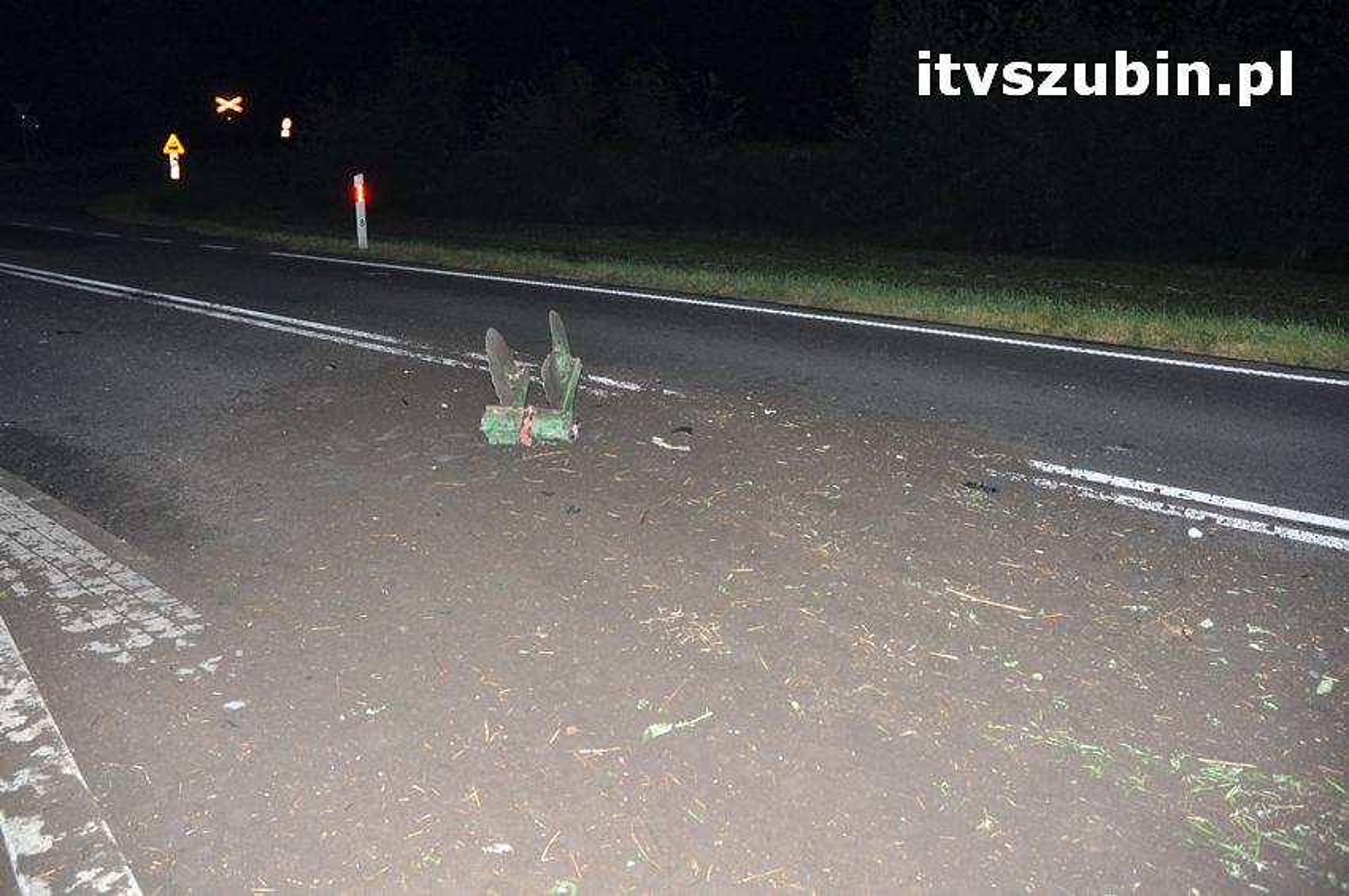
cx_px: 674
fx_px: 1011
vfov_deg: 47.8
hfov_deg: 67.4
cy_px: 448
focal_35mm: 27
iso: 1250
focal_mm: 18
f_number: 4.5
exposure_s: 1/60
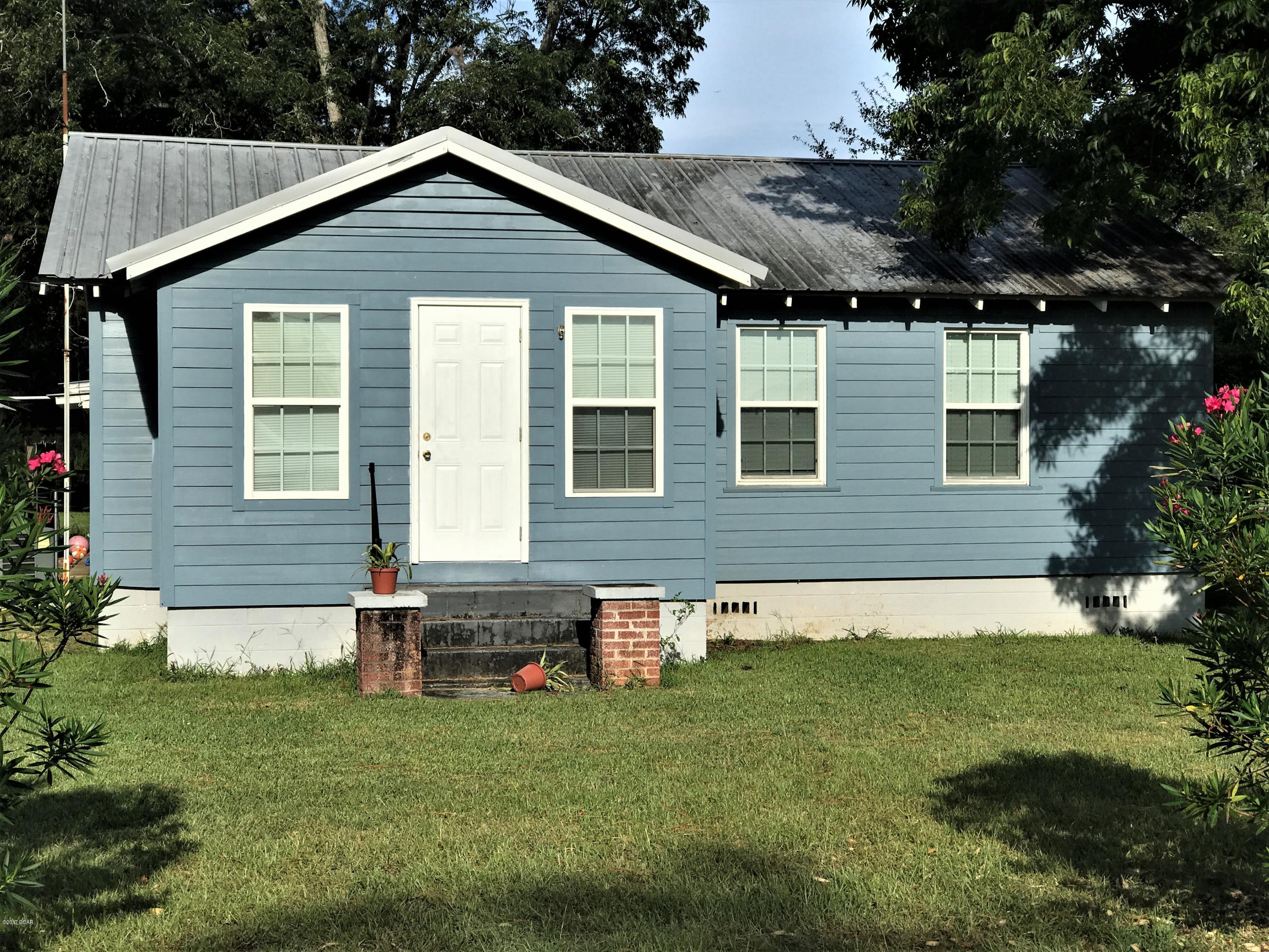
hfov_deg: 33.8
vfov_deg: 25.7
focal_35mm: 57
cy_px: 476
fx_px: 2090
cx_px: 634
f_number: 2.8
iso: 20
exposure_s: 1/1429
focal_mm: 6.6
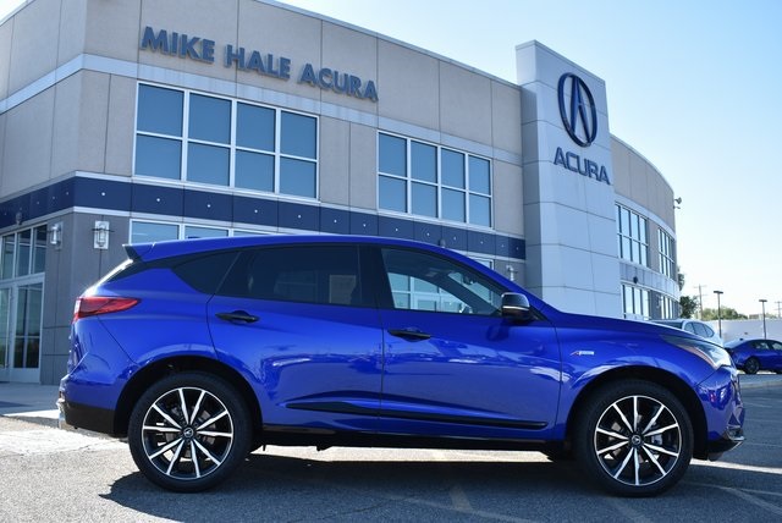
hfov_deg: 53.1
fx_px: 783
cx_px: 391
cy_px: 262
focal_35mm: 36
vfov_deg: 36.9
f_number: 6.3
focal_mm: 24
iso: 100
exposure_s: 1/160
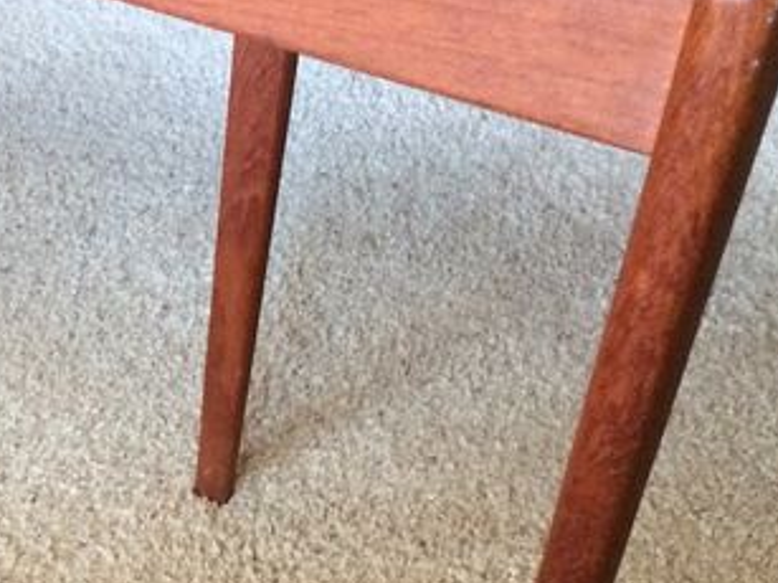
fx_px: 1977
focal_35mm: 88
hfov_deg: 21.4
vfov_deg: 16.7
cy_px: 399
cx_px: -30
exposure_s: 1/30
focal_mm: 4.12
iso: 320
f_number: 2.2
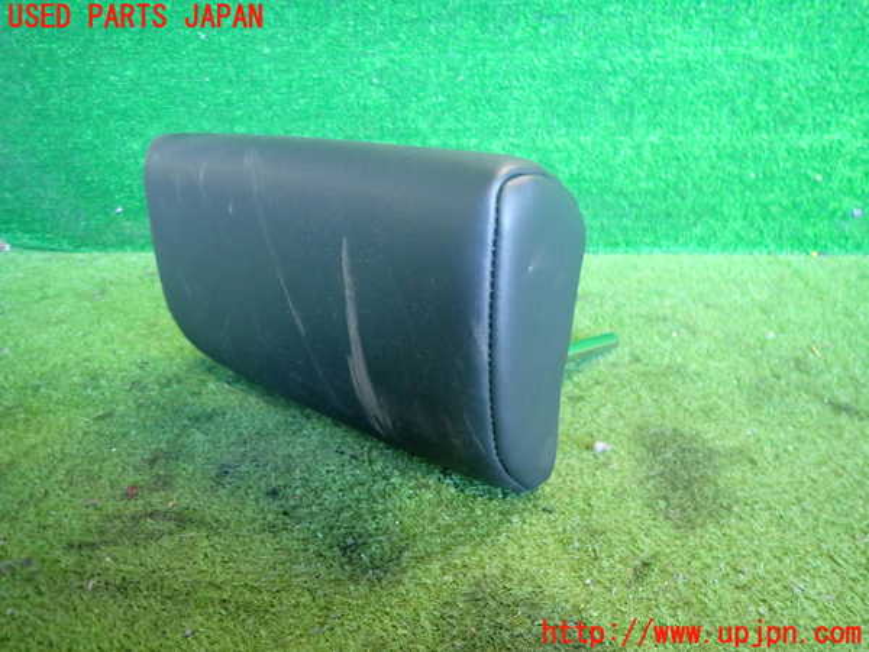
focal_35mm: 25
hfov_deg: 69.4
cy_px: 326
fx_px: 628
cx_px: 434
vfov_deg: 54.9
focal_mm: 4.5
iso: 320
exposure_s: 1/30
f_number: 2
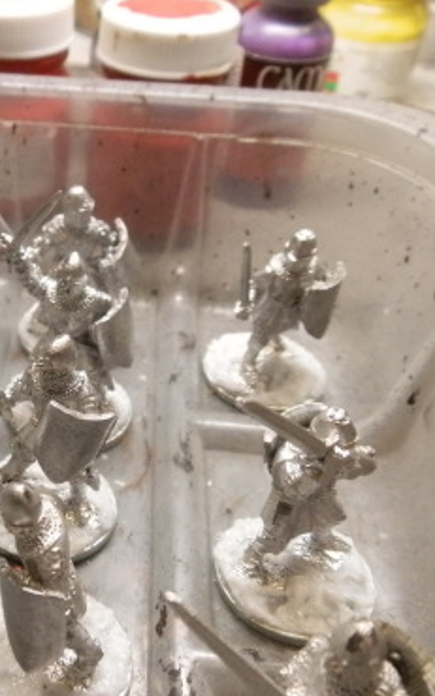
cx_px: 13
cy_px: 357
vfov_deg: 46.2
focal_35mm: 43
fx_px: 816
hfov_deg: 28.3
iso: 400
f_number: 3.1
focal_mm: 5
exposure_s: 1/160
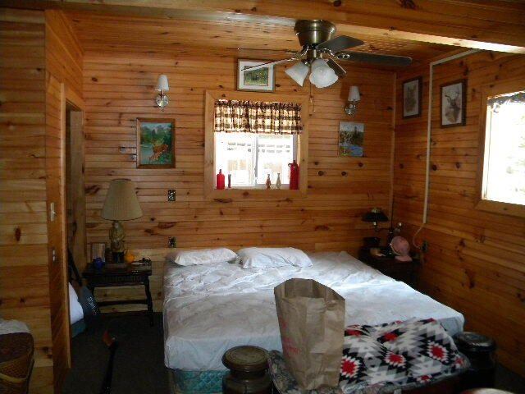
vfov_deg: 49.7
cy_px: 197
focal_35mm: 28
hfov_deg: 63.4
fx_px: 425
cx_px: 262
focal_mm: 5
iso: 400
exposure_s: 1/26
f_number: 3.5
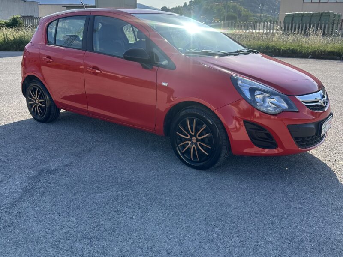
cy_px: 128
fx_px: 238
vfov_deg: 56.8
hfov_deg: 71.6
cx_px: 172
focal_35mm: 24
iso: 80
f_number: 1.78
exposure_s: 1/3472
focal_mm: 6.86
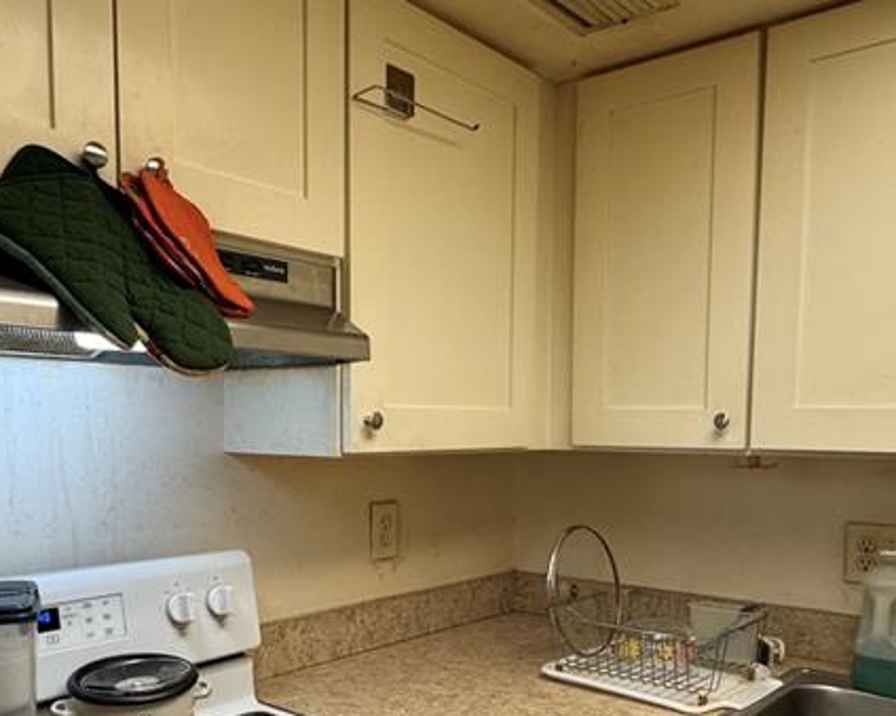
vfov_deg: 43.5
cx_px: 461
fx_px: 875
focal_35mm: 33
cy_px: 507
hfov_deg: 54.2
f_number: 2.2
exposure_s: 1/120
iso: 200
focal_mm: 2.22
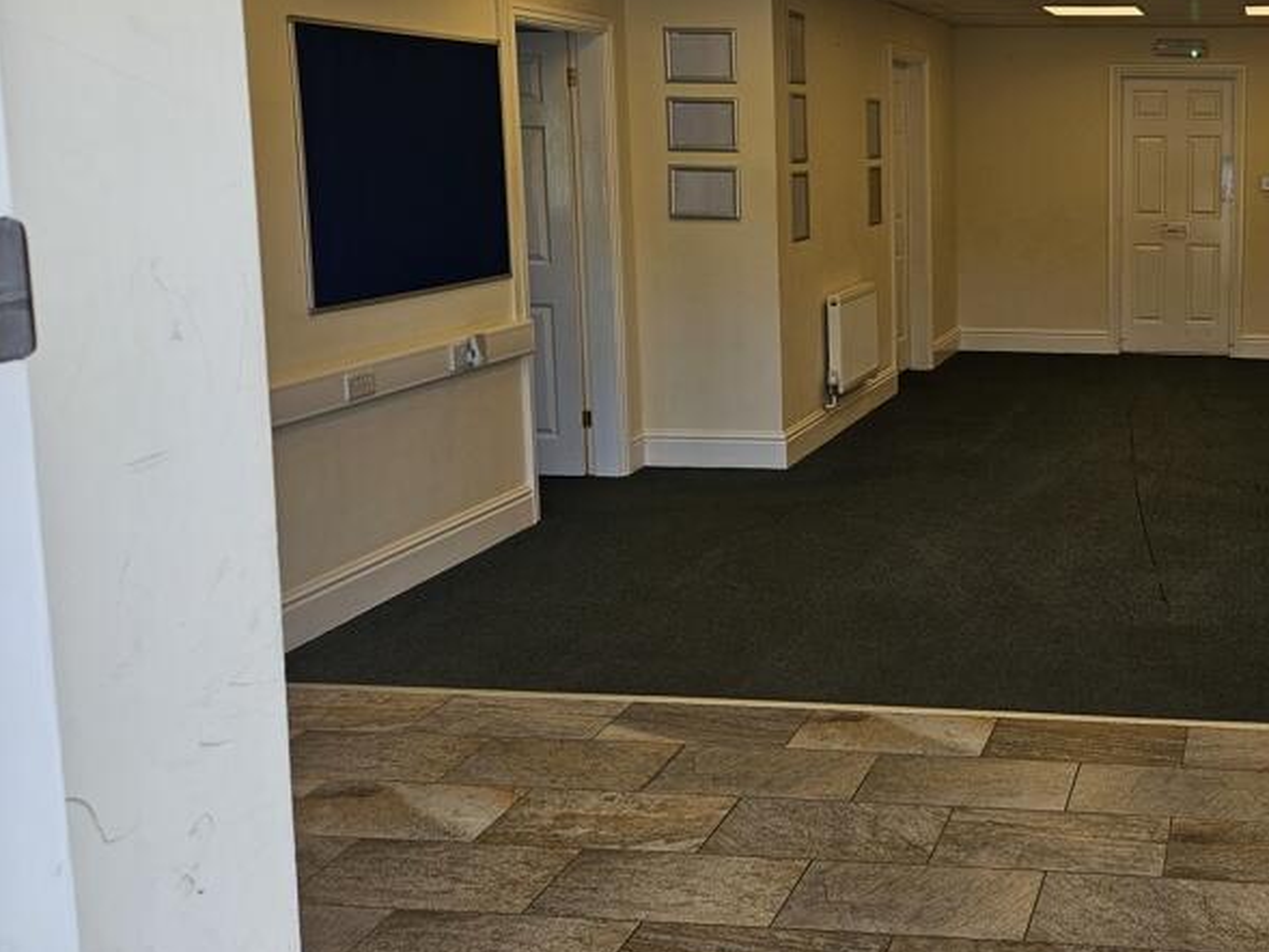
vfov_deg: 35.7
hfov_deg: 43.5
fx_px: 1467
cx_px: 1099
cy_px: 325
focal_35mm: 40
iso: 25
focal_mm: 5.4
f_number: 1.8
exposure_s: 1/165
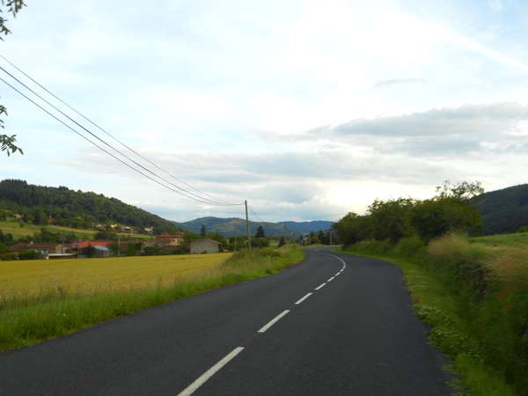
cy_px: 198
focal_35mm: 34
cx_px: 264
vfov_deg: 41.8
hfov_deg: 54.0
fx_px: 519
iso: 80
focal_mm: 6
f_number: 4.2
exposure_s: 1/160
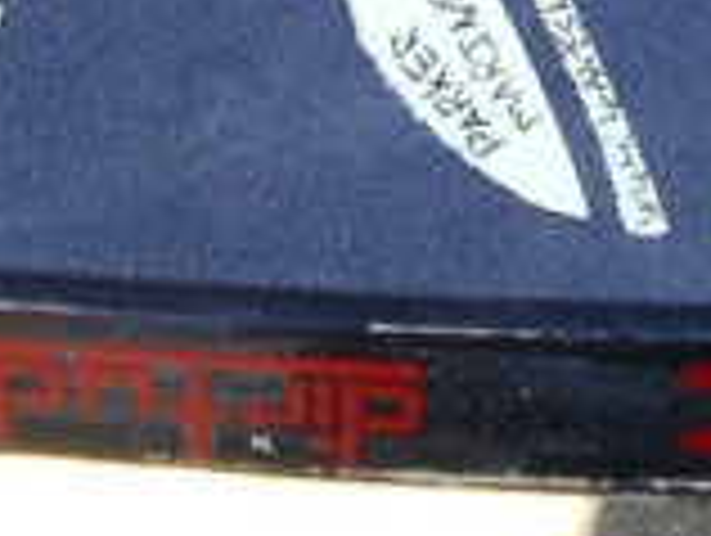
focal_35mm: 146
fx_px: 3003
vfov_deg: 9.7
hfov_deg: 13.5
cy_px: -423
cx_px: 356
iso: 50
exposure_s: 1/60
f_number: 2.9
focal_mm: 5.8
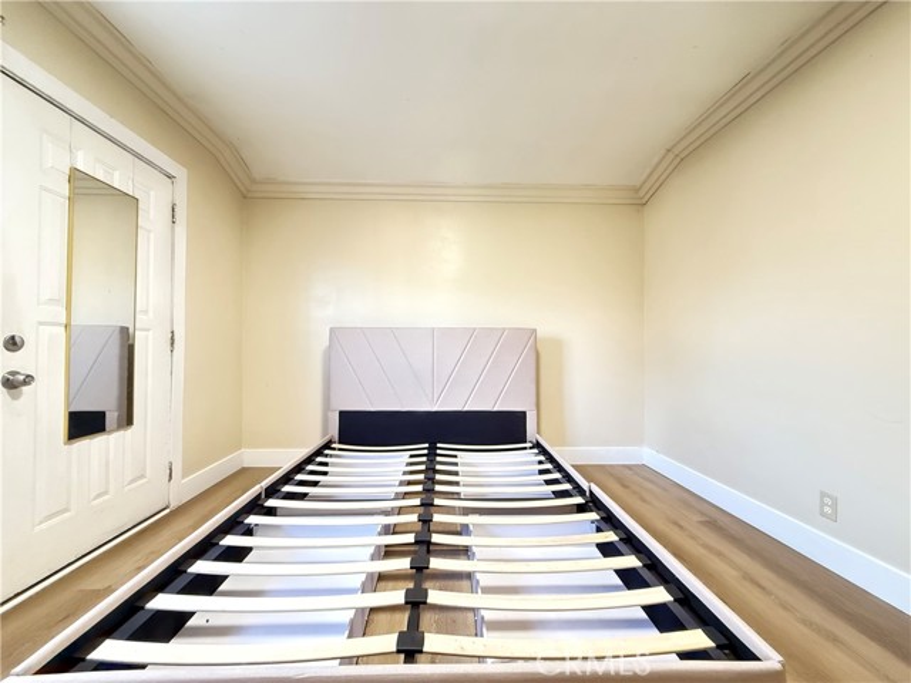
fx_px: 368
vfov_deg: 85.7
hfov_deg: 102.1
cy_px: 342
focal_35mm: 14
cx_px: 456
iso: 1000
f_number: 2.2
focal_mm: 2.22
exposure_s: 1/40
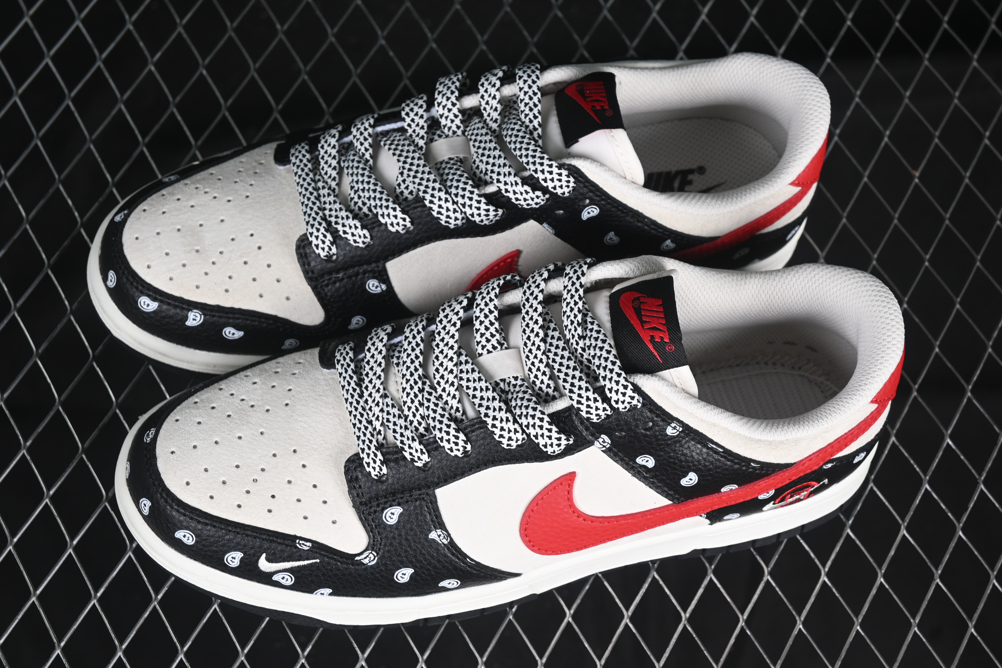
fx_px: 2087
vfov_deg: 18.2
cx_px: 501
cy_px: 334
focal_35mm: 75
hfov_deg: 27.0
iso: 160
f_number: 7.1
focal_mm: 50
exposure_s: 1/60
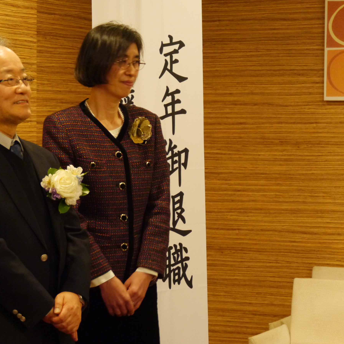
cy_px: 156
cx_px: 80
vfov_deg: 11.6
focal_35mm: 150
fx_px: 1686
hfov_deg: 11.6
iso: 1600
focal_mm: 55
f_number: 5.1
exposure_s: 1/30
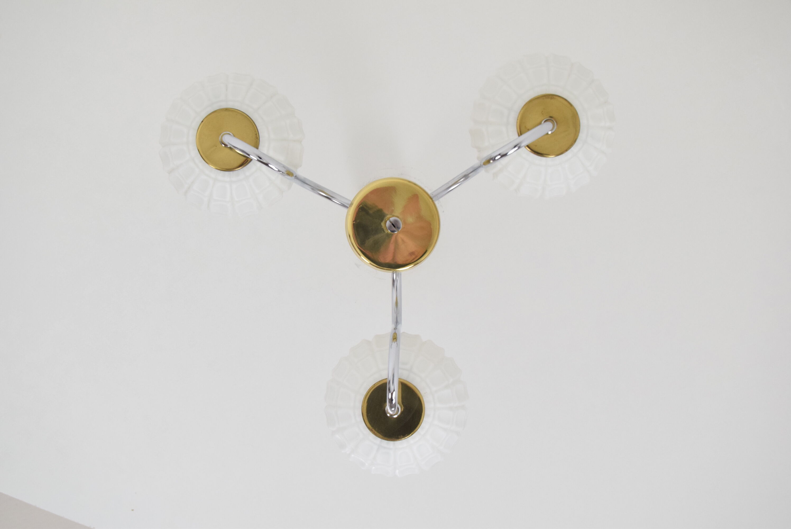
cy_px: 264
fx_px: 1814
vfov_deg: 16.6
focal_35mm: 82
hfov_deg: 24.6
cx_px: 396
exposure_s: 1/200
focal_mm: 55
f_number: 7.1
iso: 1600
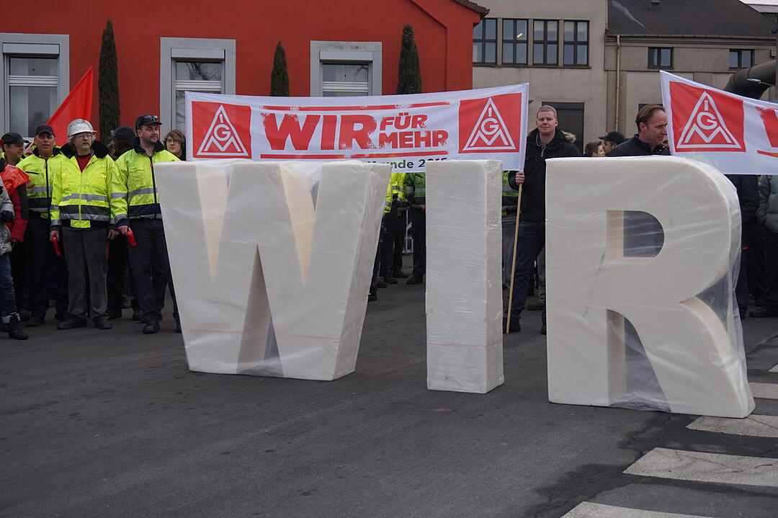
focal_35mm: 51
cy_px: 259
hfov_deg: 38.9
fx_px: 1102
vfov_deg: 26.5
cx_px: 389
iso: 160
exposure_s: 1/160
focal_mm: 34
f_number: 5
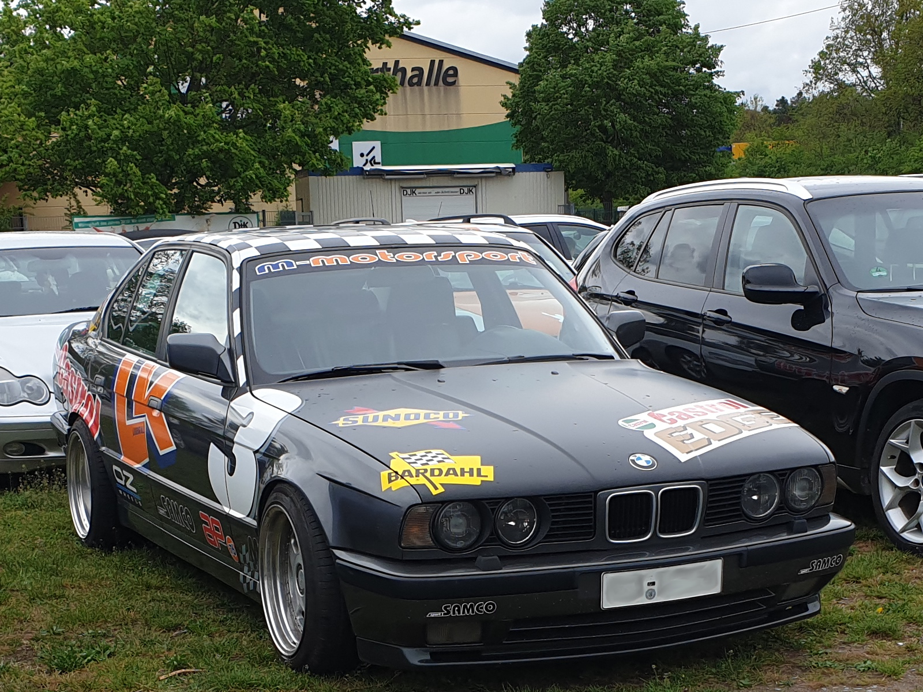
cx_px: 462
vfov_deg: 53.1
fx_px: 693
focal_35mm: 26
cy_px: 346
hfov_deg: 67.3
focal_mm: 4.3
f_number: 2.4
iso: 50
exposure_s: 1/531
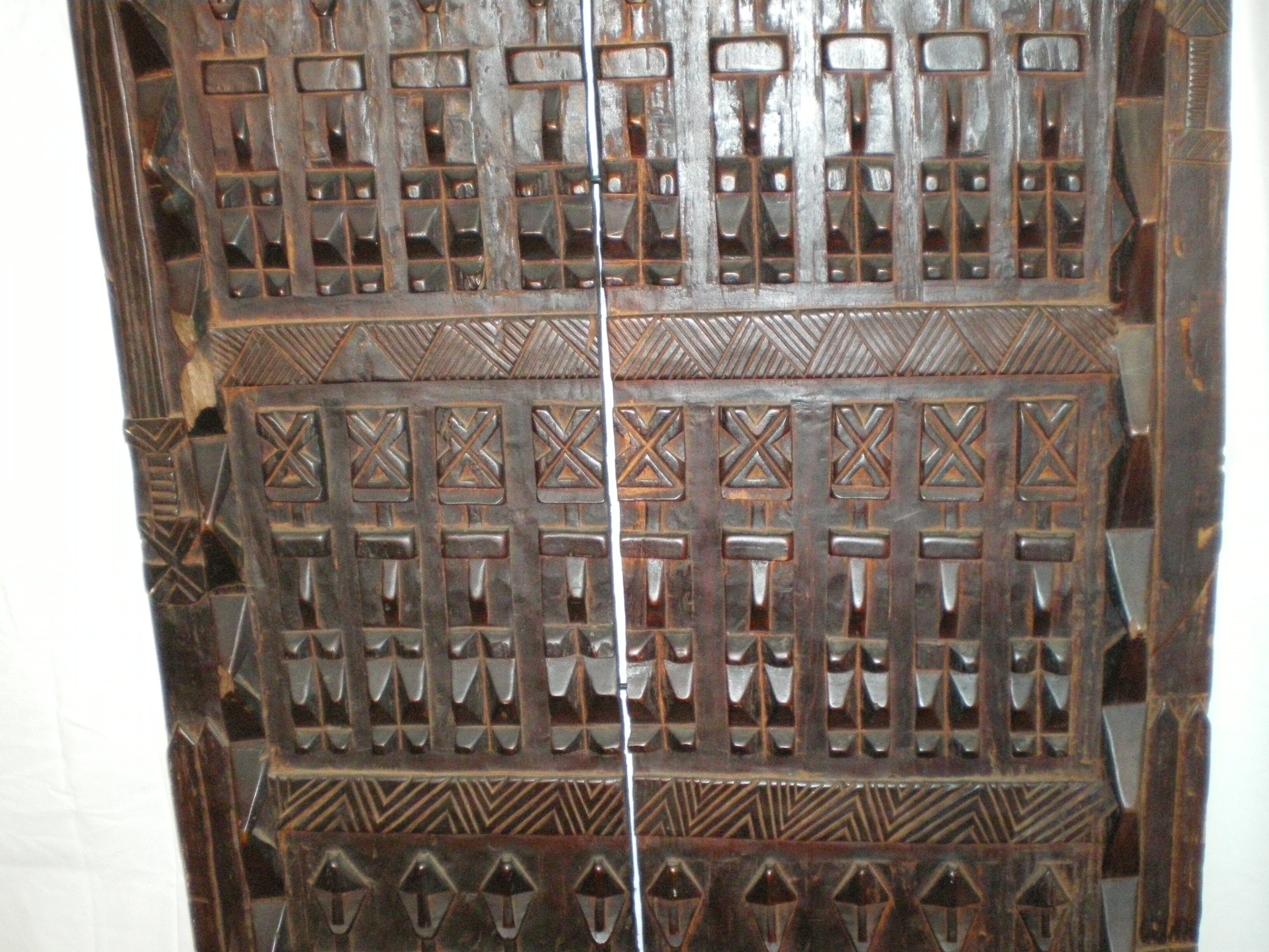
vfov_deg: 34.3
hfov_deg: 44.8
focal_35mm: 42
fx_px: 1540
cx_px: 634
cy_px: 476
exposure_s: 1/50
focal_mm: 7.4
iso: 800
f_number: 3.5
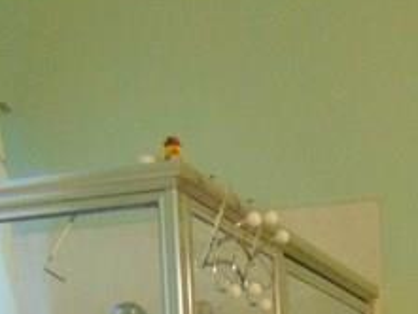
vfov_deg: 11.1
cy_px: 707
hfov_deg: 16.8
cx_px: 361
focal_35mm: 116
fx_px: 1402
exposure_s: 1/15
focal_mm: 4.5
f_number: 3
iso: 400
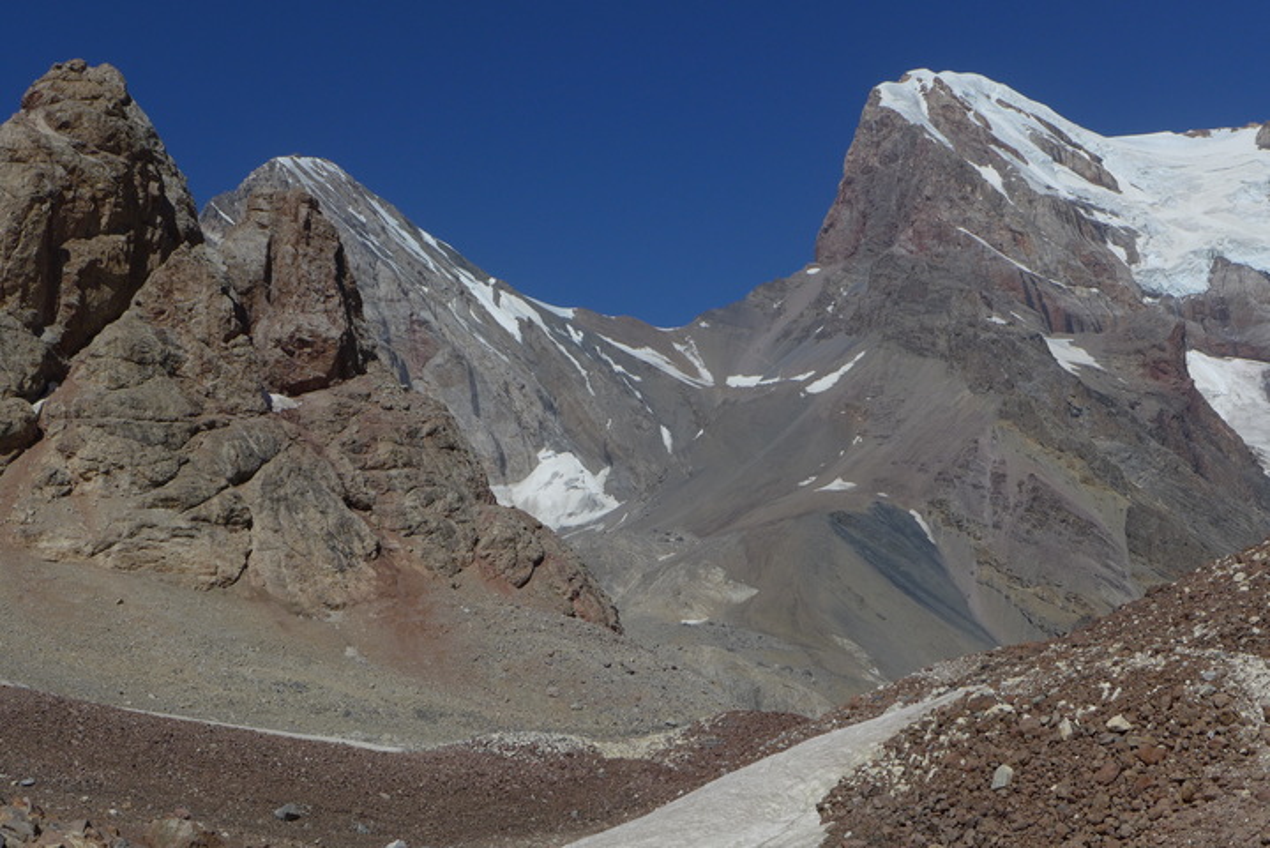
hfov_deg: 41.9
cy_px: 424
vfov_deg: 28.7
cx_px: 635
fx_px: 1659
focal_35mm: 47
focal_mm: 9.2
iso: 80
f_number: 4.5
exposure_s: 1/1600
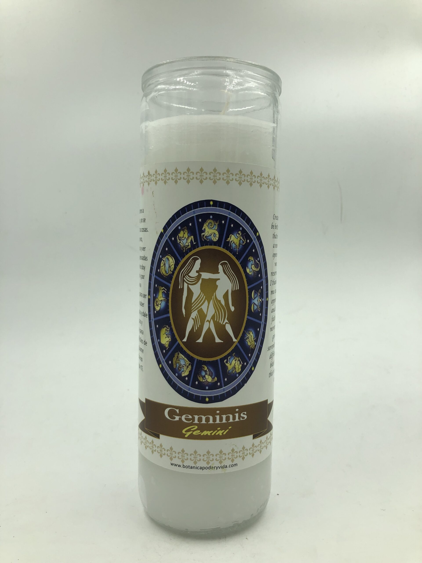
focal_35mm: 28
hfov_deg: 49.7
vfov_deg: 63.4
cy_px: 282
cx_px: 211
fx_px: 455
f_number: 1.8
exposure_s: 1/867
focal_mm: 4
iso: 20
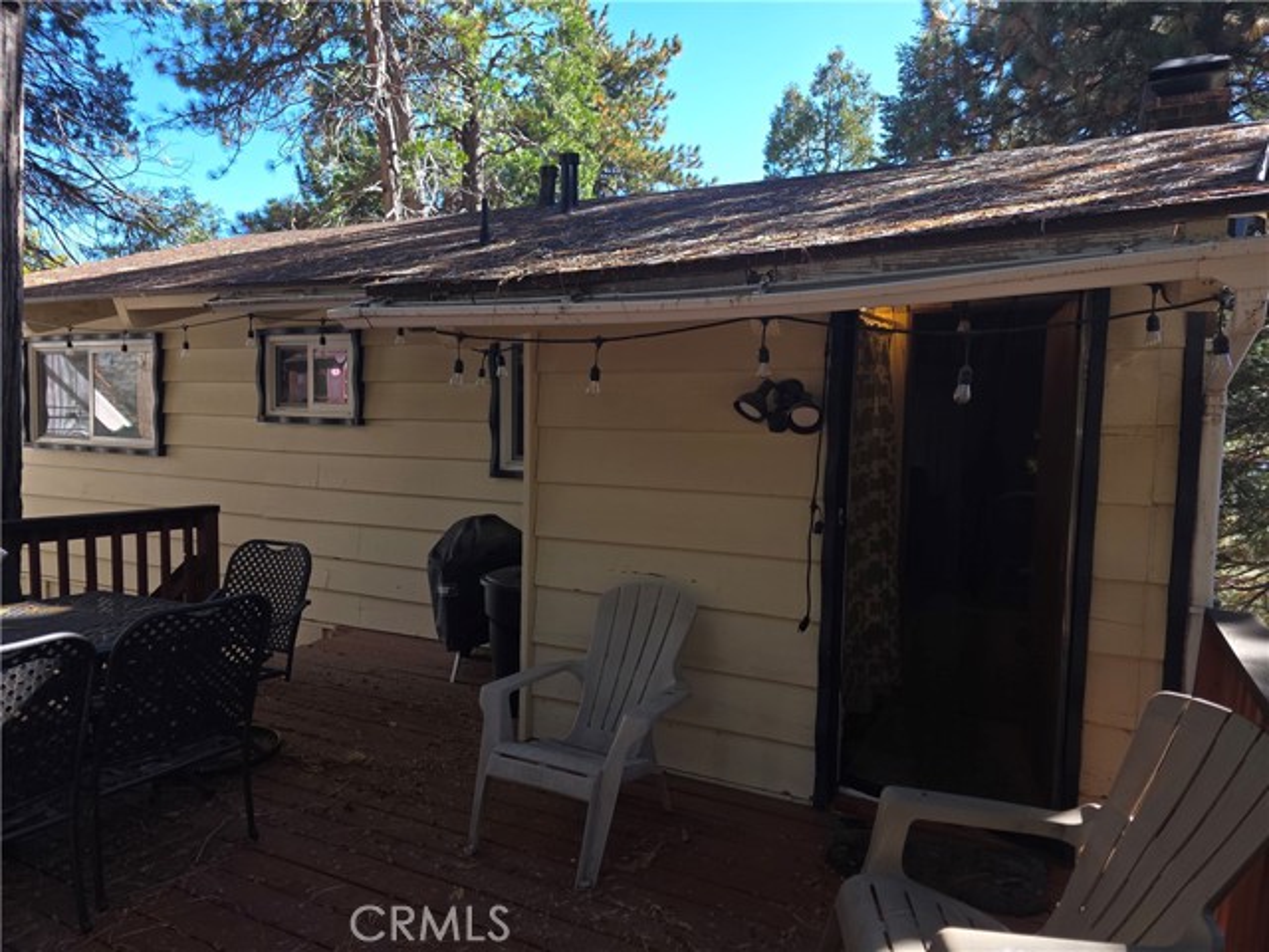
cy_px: 476
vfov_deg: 58.9
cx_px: 634
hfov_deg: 73.9
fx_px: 843
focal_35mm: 23
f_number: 1.7
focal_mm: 6.3
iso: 12
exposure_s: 1/143
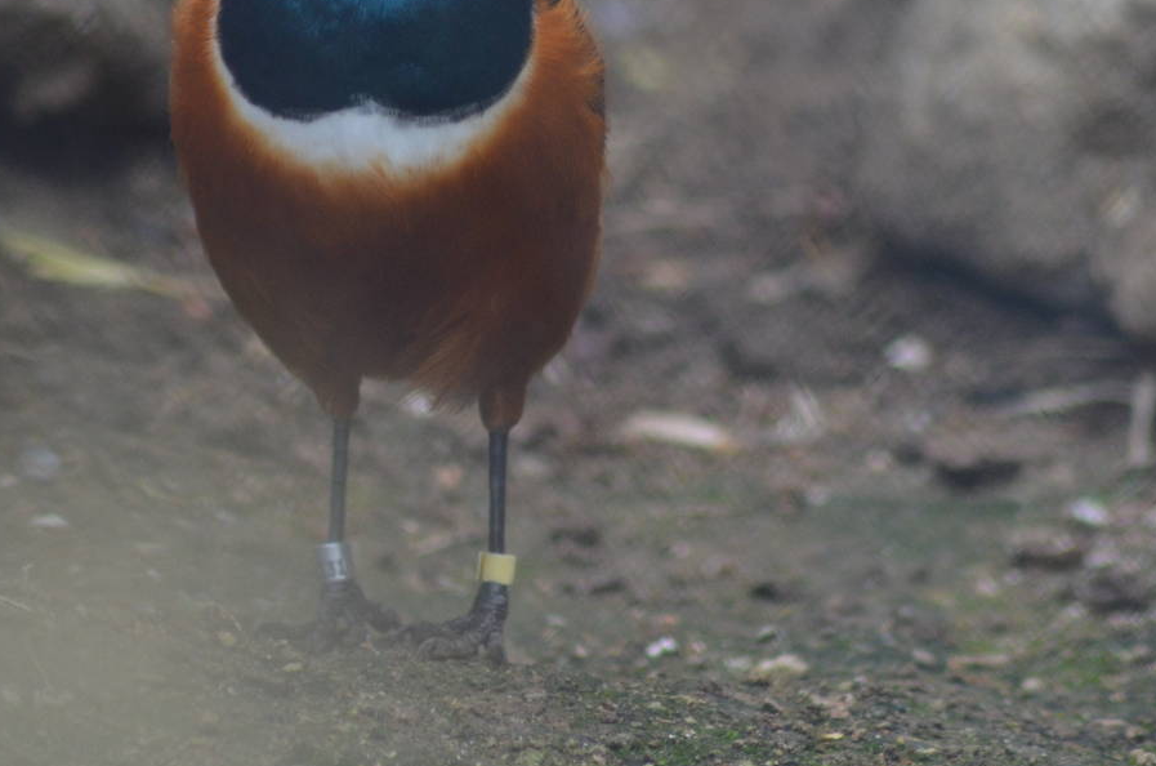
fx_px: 25730
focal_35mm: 803
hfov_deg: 2.6
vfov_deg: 1.7
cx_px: 584
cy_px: 138
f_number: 5.6
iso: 900
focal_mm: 300
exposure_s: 1/500
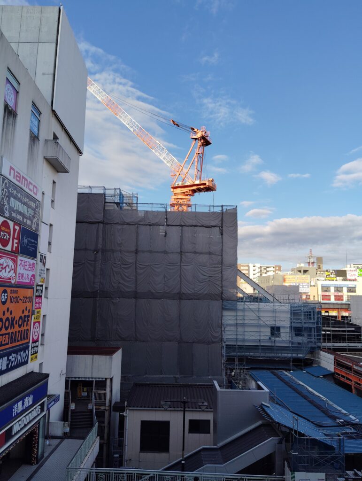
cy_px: 240
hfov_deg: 49.9
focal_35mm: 28
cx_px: 181
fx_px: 389
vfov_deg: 63.4
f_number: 1.8
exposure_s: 1/528
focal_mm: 4.22
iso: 50
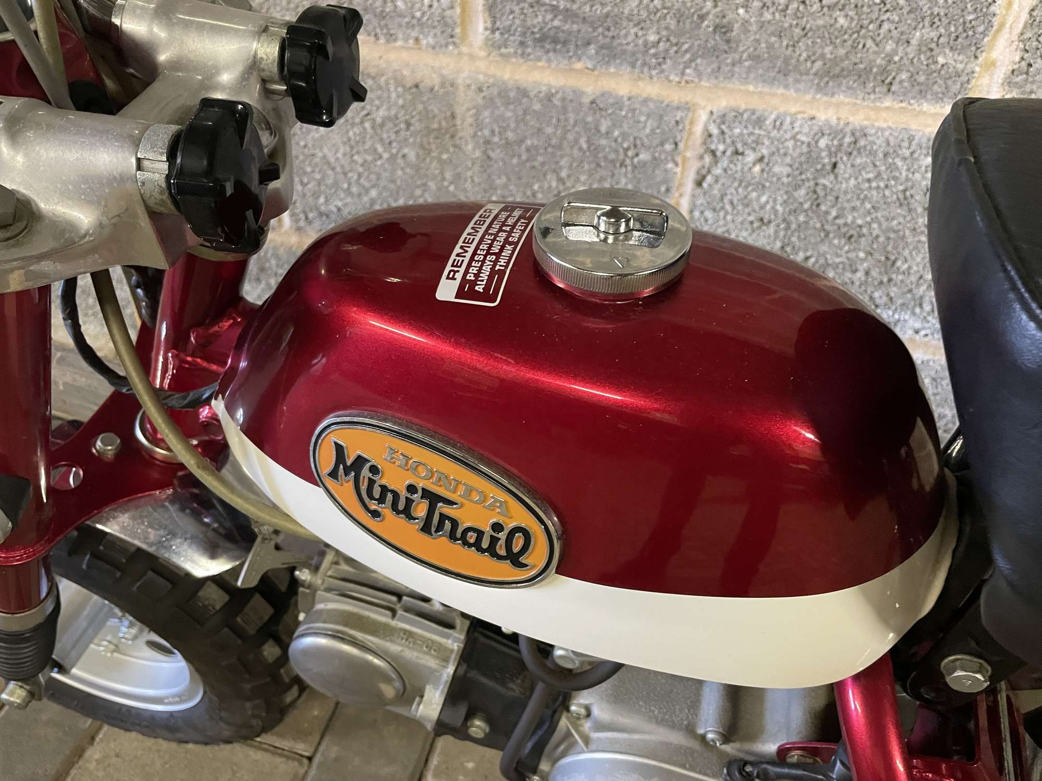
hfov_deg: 67.3
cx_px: 521
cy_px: 390
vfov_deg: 53.1
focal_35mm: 26
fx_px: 783
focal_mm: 4.2
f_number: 1.6
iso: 640
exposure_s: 1/33
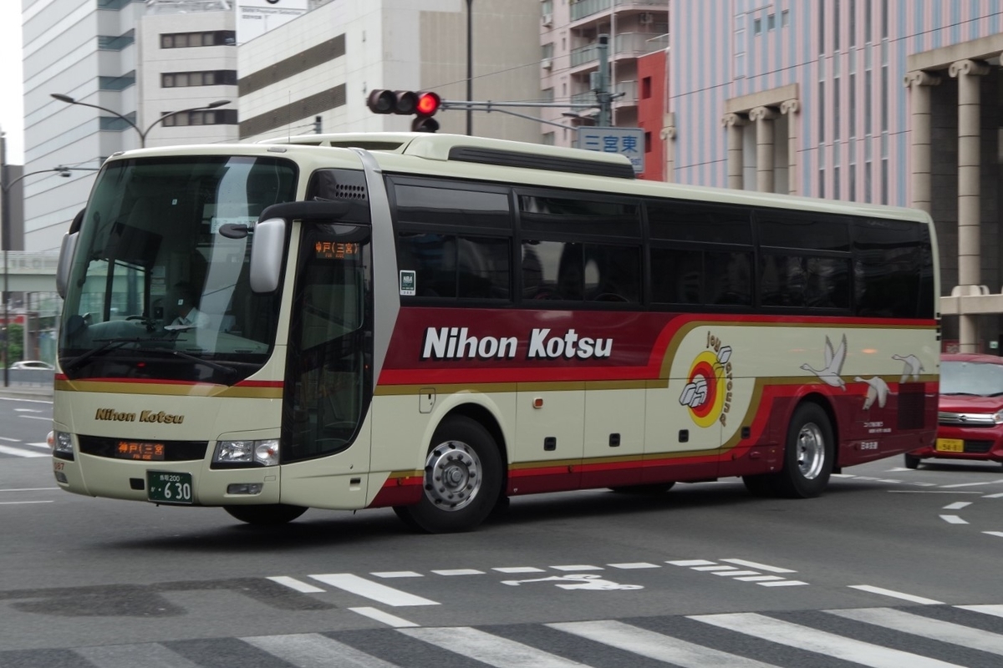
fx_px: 2006
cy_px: 334
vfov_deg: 18.9
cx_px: 502
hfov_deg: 28.1
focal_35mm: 72
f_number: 9
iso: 400
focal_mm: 48
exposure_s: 1/200
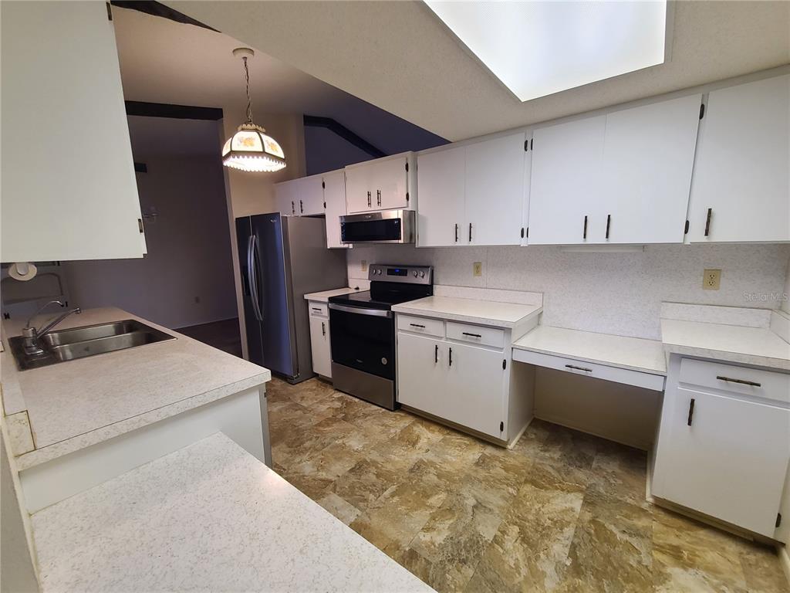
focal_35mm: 13
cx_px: 395
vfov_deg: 89.9
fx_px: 297
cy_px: 296
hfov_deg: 106.2
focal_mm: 2.2
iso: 250
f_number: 2.2
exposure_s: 1/60
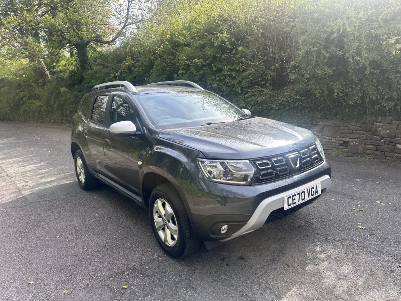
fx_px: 278
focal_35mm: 24
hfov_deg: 71.6
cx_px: 200
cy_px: 150
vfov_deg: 56.8
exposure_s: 1/971
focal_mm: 6.86
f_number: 1.78
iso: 80
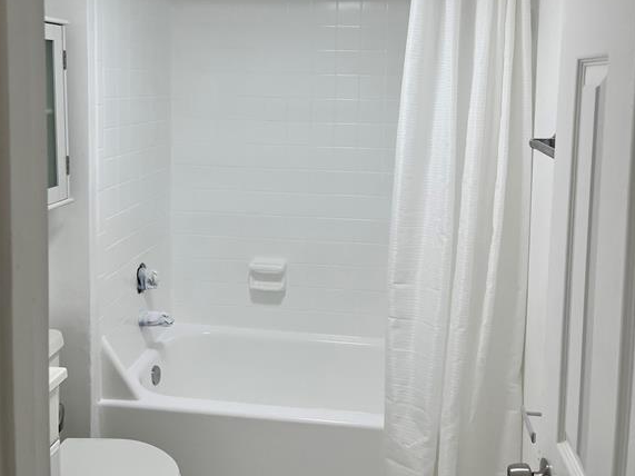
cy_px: 129
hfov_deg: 52.6
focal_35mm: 35
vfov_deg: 39.8
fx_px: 642
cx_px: 317
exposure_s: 1/170
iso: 50
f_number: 1.6
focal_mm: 5.1
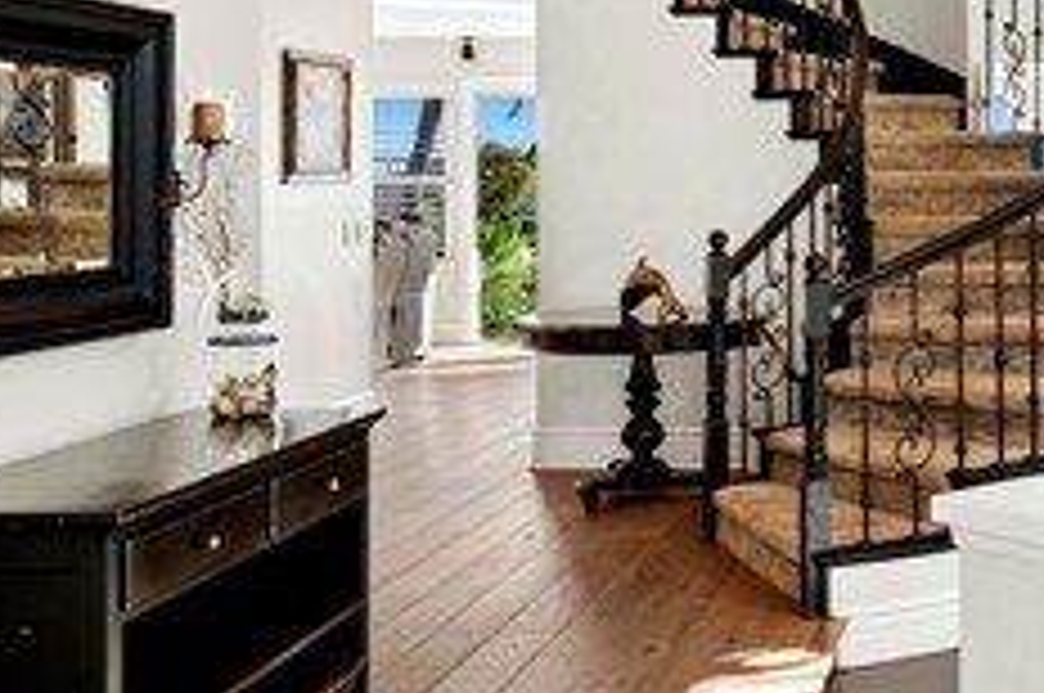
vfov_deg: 23.0
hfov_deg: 31.1
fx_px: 1680
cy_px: 144
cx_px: 1116
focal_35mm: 58
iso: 200
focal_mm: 21
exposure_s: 1/15
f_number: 9
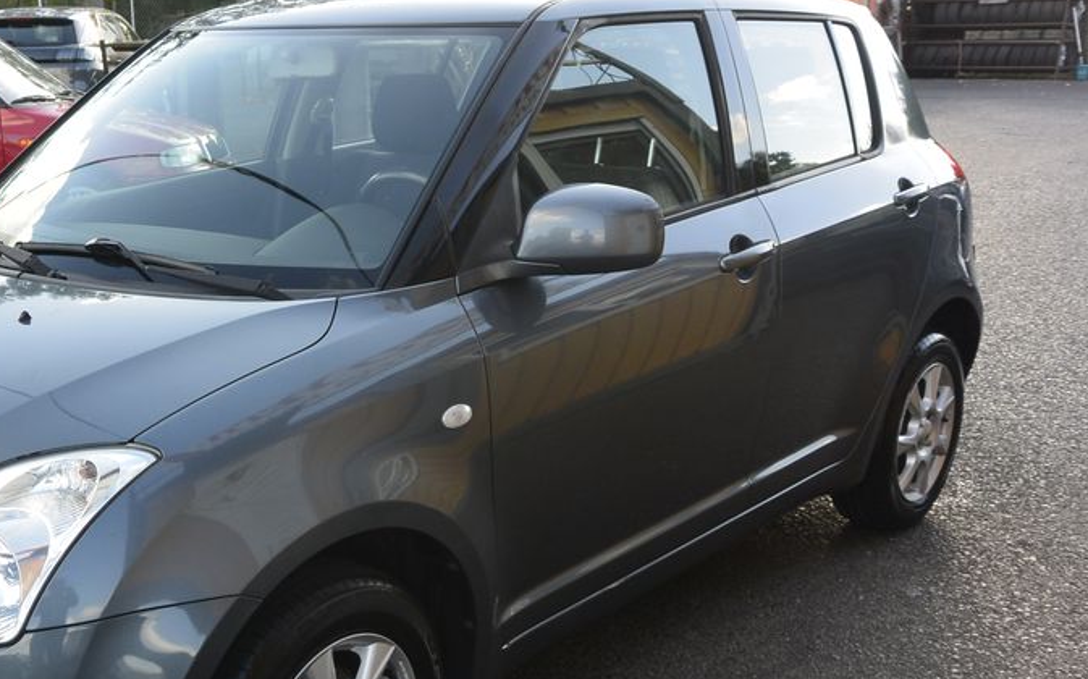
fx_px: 1334
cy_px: 470
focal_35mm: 45
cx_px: 265
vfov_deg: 28.3
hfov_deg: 42.9
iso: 160
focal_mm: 11
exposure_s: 1/250
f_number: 4
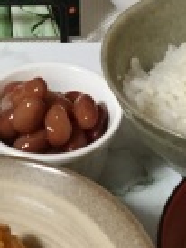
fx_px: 908
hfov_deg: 11.5
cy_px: 14
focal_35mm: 127
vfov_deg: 15.3
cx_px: -13
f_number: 2.2
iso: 160
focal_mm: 4.15
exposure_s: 1/30
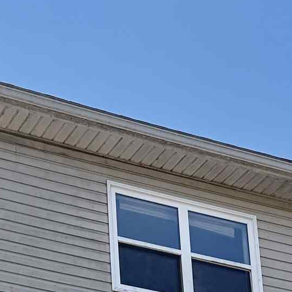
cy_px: 476
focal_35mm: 120
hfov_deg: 14.4
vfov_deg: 13.4
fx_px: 1145
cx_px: 36
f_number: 1.78
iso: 80
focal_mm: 6.76
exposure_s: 1/3425
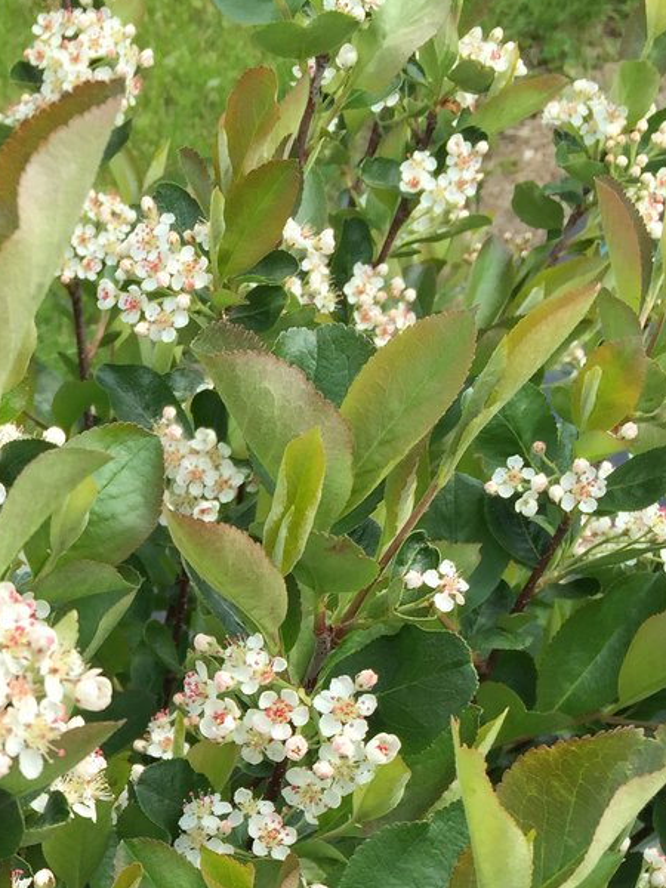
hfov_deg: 21.5
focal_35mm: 66
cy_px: 859
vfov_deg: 27.9
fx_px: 1693
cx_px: 9
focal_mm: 4.15
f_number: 2.2
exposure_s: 1/964
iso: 32
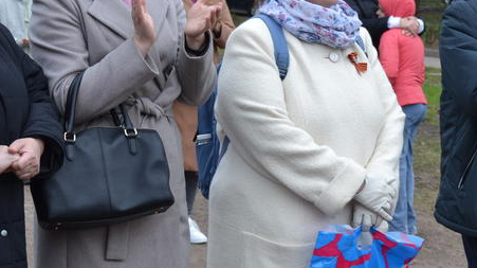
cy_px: 79
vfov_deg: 10.7
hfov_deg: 18.9
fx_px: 1428
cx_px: 342
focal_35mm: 113
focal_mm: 30
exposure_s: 1/125
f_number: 5.6
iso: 100
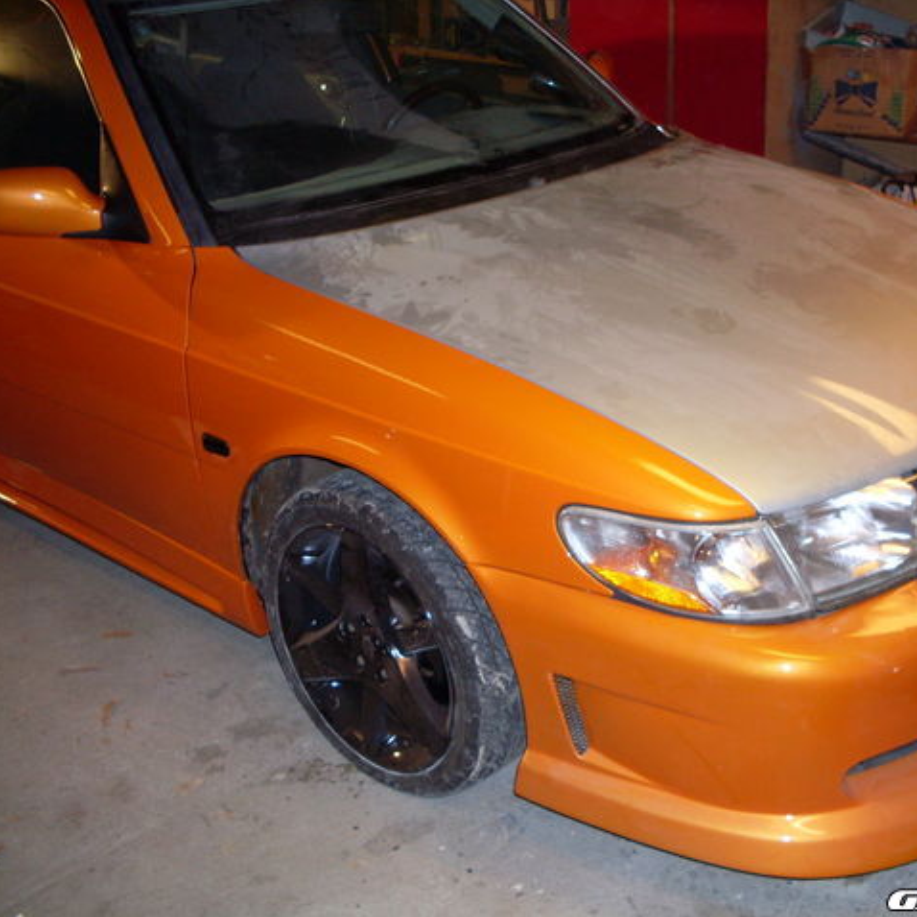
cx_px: 602
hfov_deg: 37.2
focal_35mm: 45
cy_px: 458
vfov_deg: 37.6
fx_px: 1349
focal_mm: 6.3
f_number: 2.8
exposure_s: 1/45
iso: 120
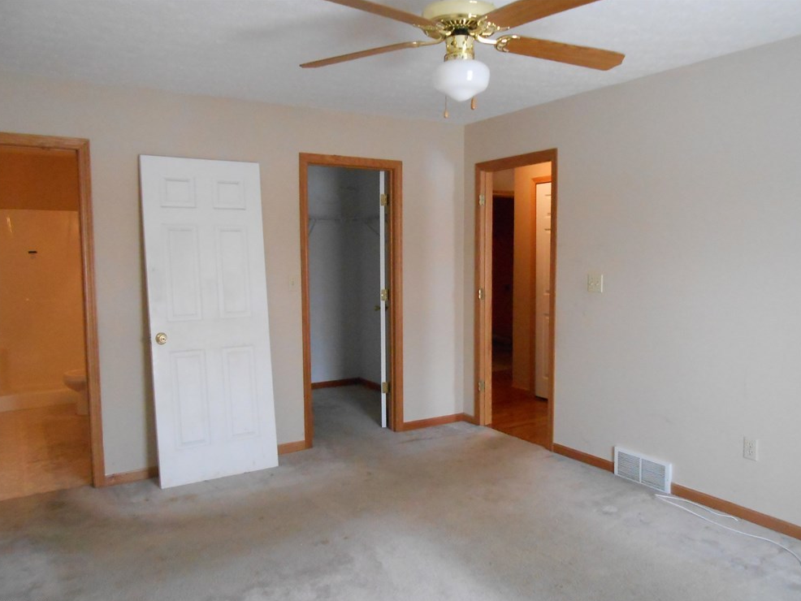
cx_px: 406
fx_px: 625
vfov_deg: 51.4
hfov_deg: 65.3
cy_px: 310
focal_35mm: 27
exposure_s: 1/100
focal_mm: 4.6
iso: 800
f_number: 3.5
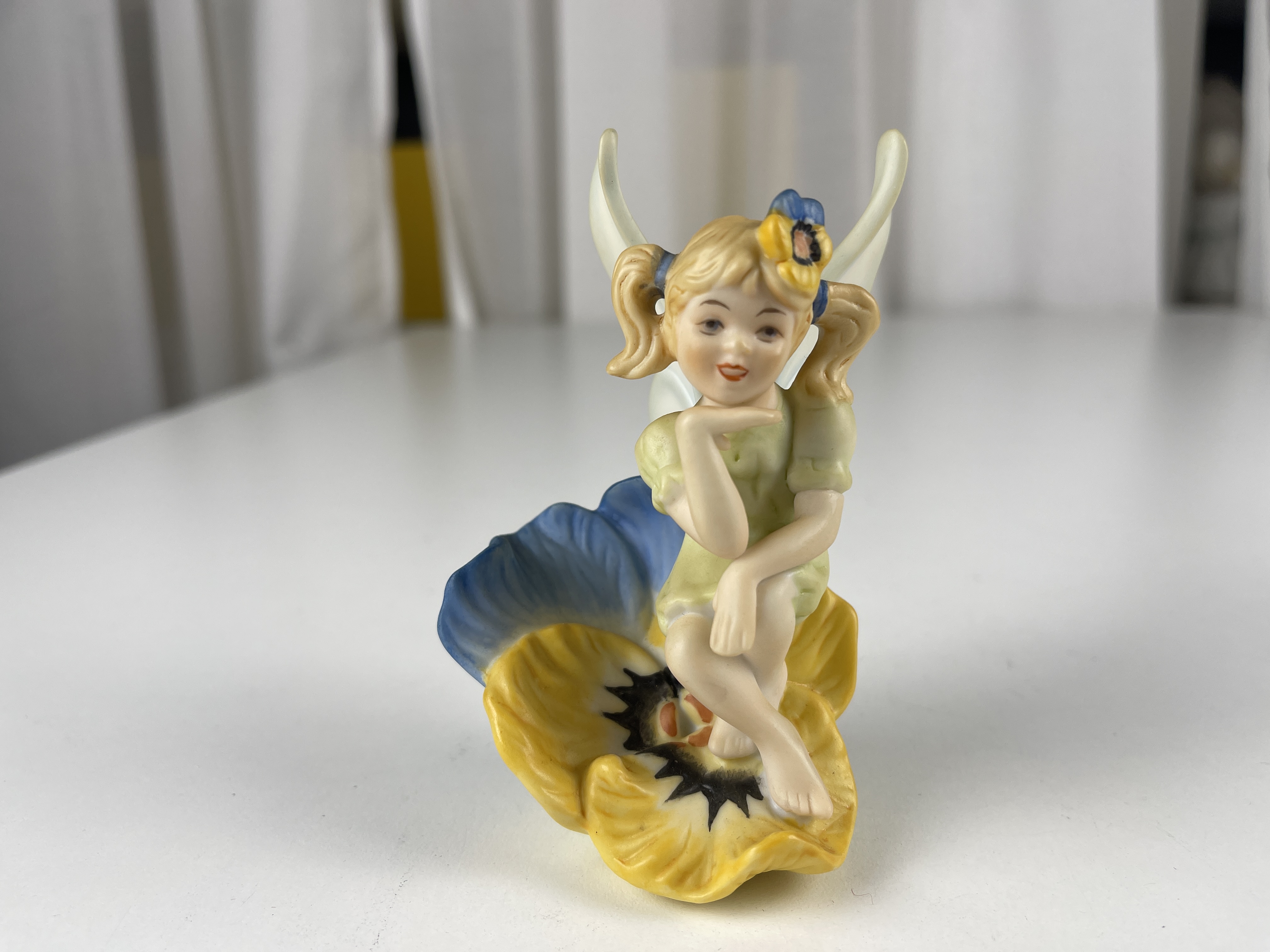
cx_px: 635
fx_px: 917
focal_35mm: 25
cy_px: 476
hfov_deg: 69.4
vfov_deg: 54.9
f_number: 1.6
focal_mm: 5.1
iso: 32
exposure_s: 1/195
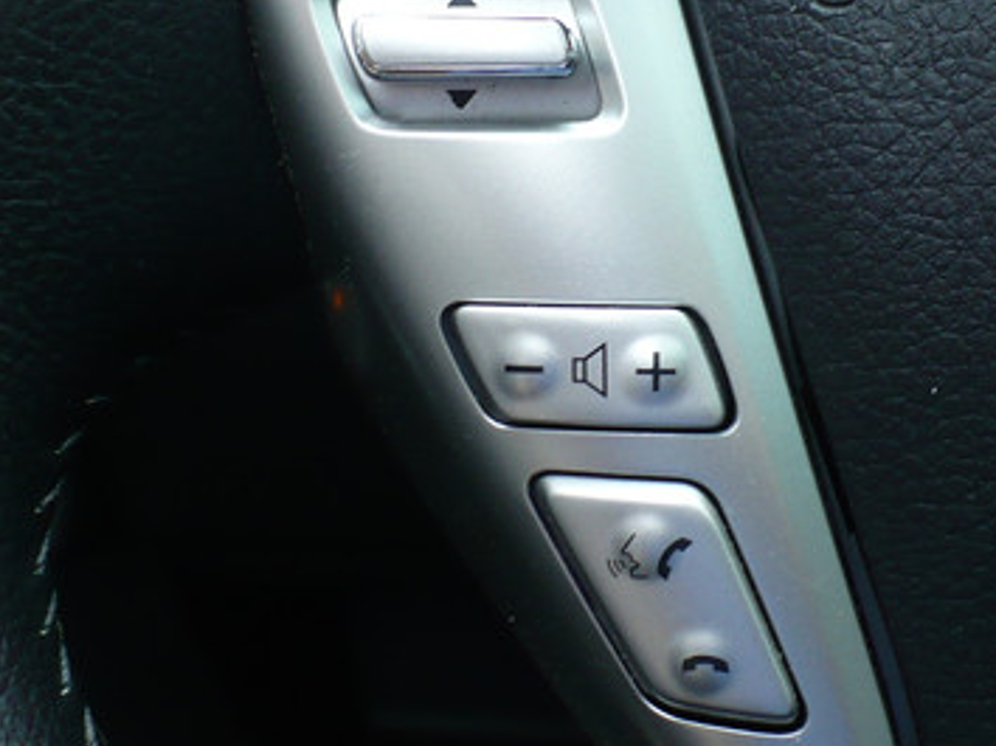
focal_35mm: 76
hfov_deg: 25.6
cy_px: 282
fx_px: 2185
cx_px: 630
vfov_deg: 19.3
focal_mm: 6.1
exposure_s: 1/30
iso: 100
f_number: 2.8
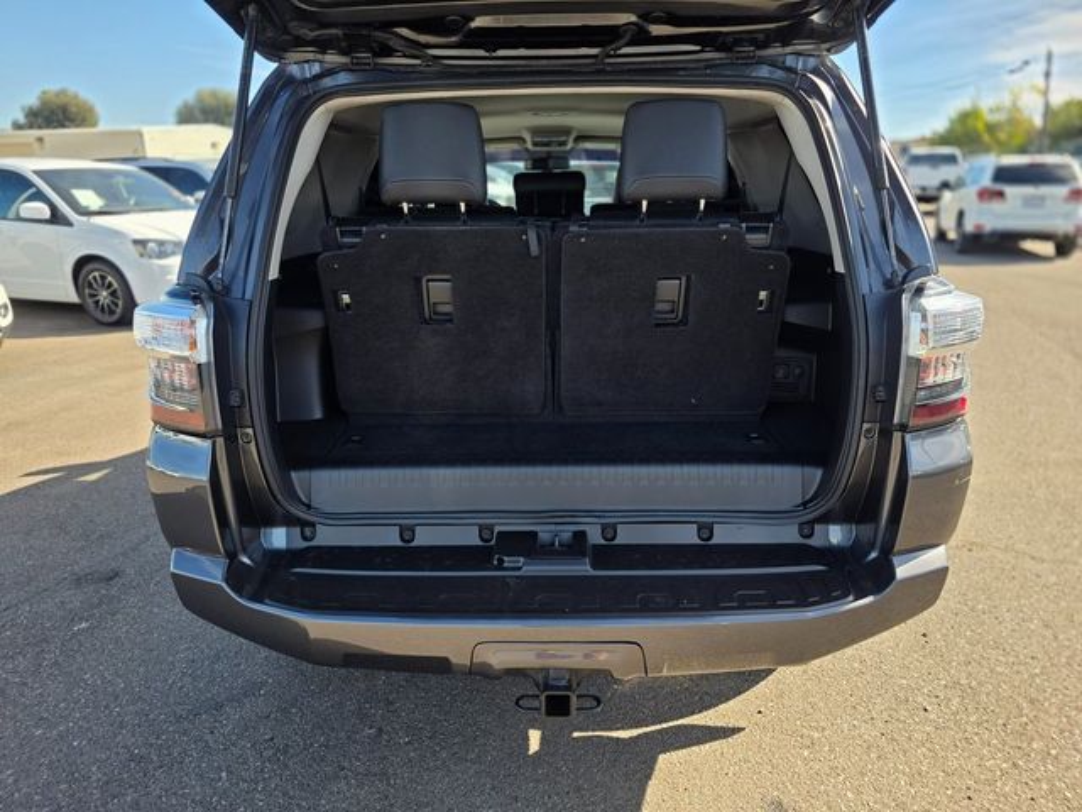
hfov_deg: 73.9
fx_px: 719
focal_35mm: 23
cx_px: 541
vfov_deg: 58.9
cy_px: 406
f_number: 1.7
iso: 80
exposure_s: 1/1387
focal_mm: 6.3
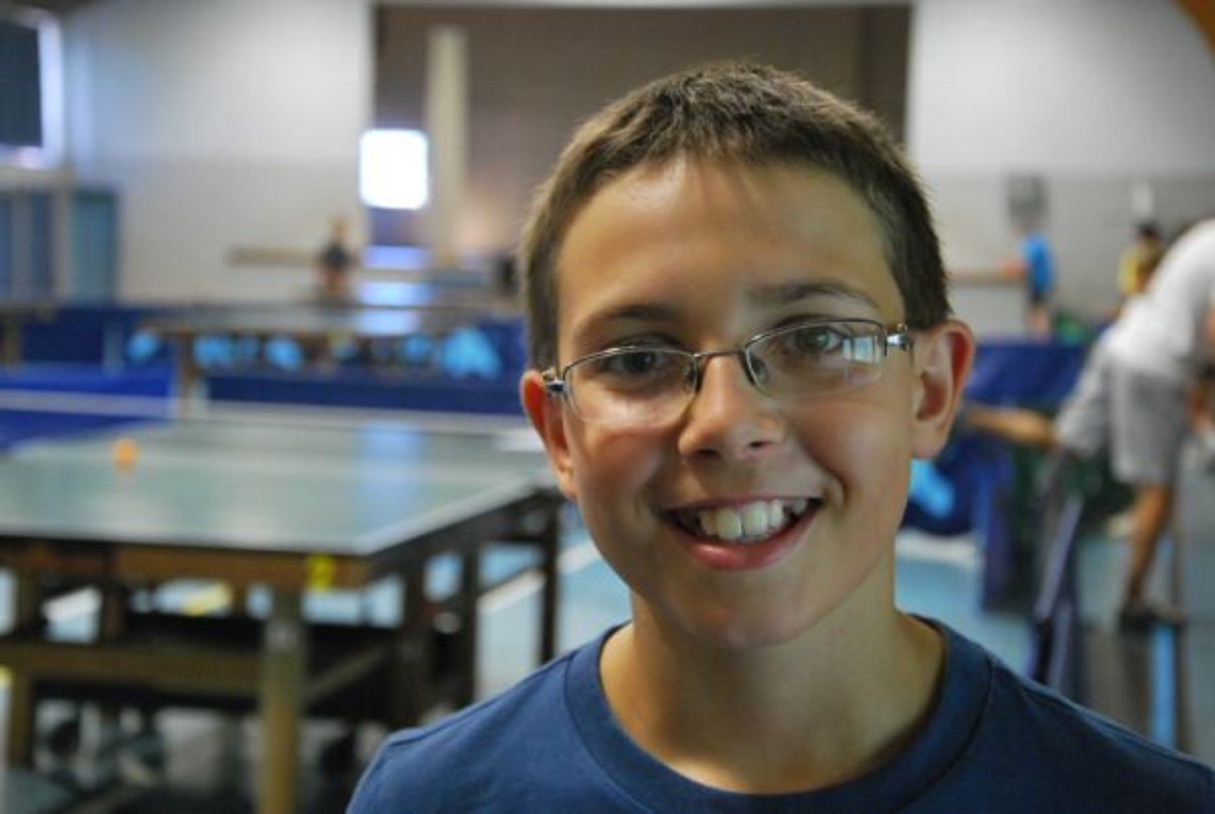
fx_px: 2434
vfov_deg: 19.0
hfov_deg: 28.0
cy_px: 407
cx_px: 608
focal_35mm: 72
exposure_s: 1/30
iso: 1250
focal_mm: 48
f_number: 5
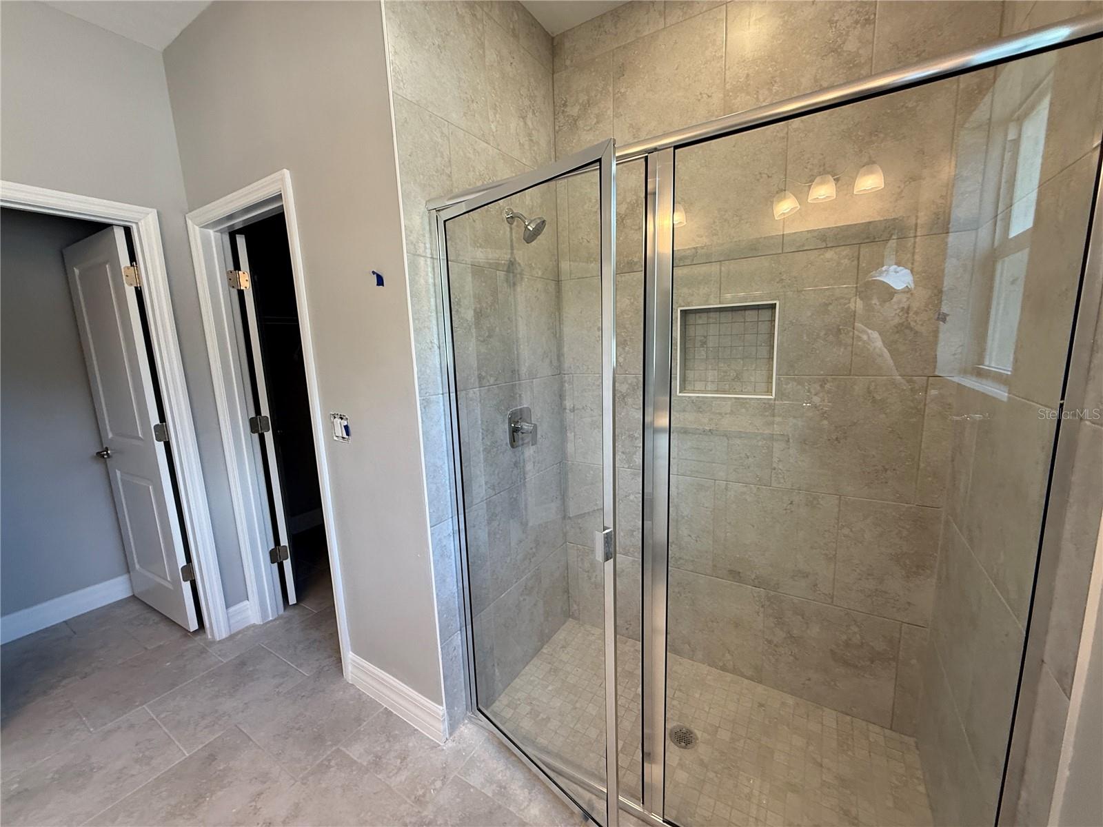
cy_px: 414
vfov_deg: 85.7
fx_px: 446
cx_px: 552
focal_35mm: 14
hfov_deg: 102.1
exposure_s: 1/120
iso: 160
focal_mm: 2.22
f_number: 2.2
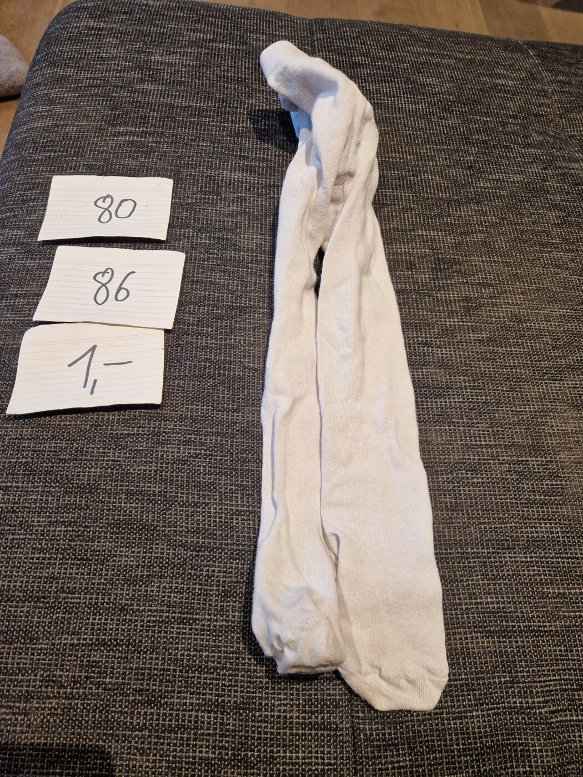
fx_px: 516
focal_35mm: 23
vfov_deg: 73.9
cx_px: 292
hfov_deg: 58.9
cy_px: 388
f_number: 1.8
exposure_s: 1/100
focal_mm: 5.4
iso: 250
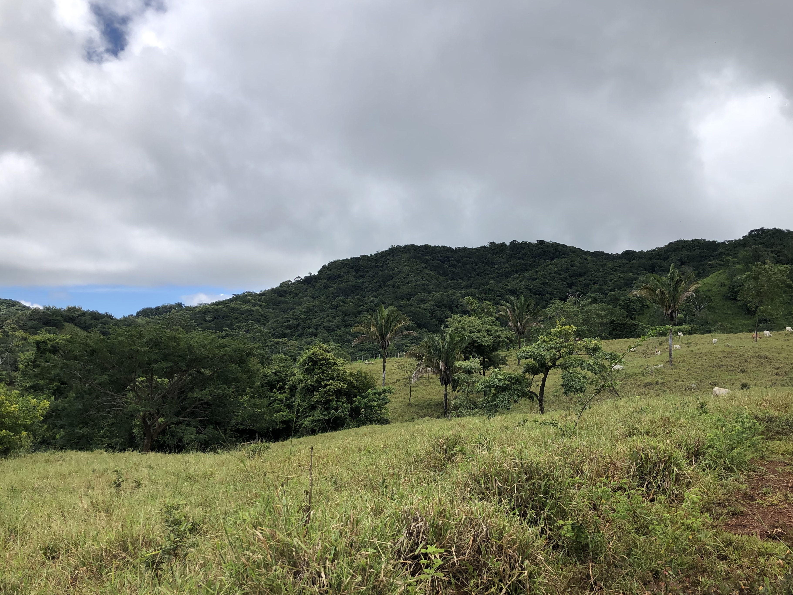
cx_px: 425
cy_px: 319
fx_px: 710
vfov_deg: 45.4
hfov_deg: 58.3
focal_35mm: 31
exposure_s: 1/2183
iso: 20
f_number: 1.8
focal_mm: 4
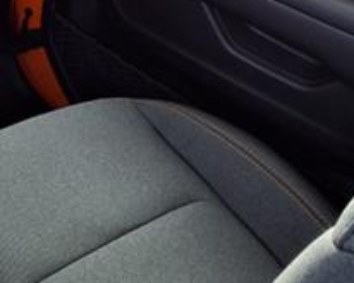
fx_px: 860
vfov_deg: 17.5
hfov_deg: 22.1
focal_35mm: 82
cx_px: -27
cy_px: -94
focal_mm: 3.58
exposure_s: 1/120
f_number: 1.9
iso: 40
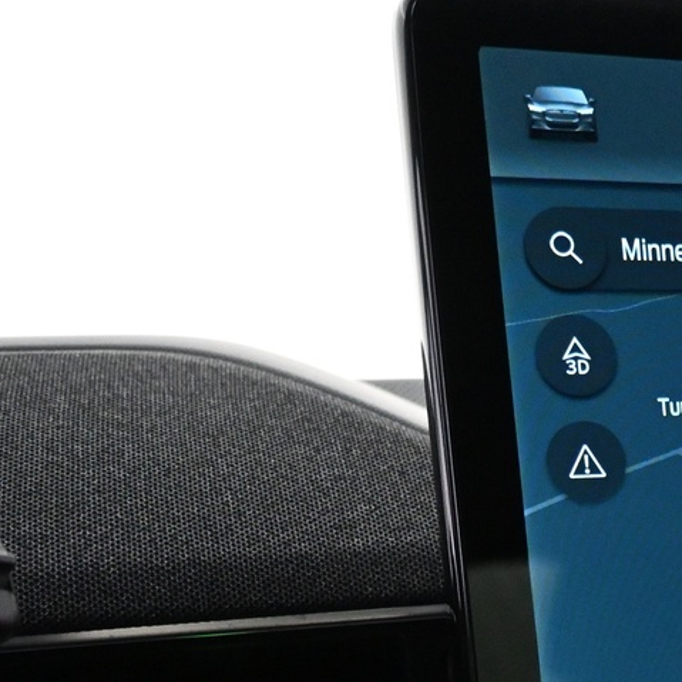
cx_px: 925
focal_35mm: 69
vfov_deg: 23.4
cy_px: 762
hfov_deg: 22.0
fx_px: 1538
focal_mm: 16
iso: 4500
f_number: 3.5
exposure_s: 1/60
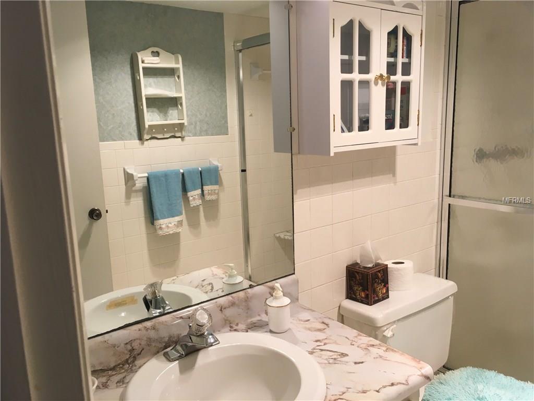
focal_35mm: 29
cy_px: 200
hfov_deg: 61.7
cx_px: 267
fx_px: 447
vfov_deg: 48.2
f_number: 2.2
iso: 25
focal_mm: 4.15
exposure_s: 1/40
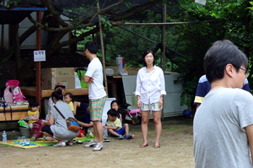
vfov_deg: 16.0
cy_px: 114
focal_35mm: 85
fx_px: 597
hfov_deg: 23.1
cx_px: 245
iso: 160
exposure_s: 1/250
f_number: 4
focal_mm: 11
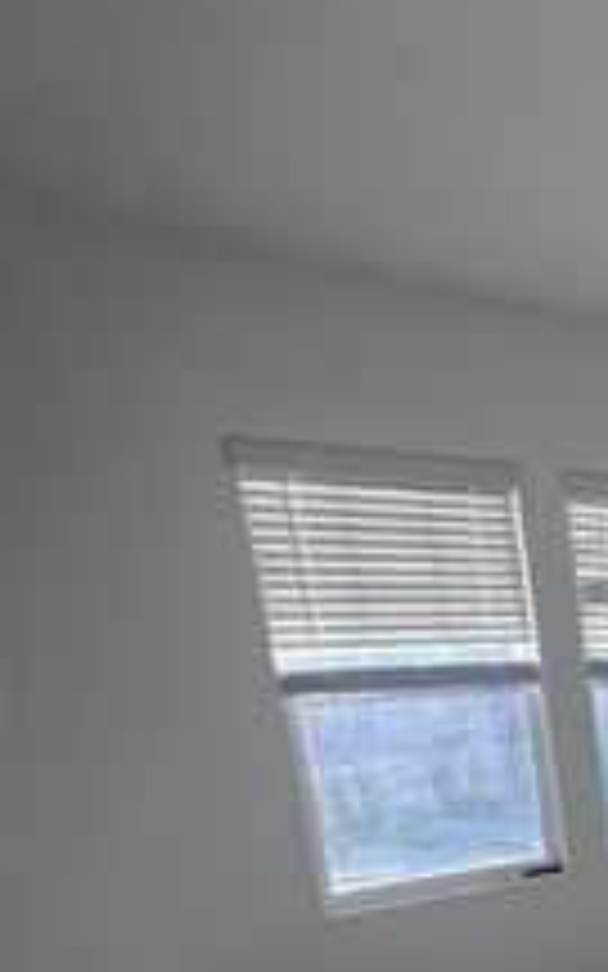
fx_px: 901
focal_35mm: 34
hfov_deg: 28.0
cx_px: 862
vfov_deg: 49.0
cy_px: 918
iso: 32
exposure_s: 1/166
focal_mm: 1.57
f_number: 1.8
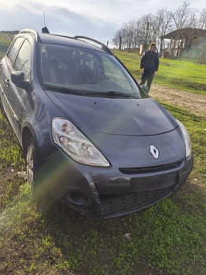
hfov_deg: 51.3
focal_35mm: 27
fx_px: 214
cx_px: 92
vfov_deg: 65.3
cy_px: 134
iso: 50
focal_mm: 6.14
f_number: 1.65
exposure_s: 1/258
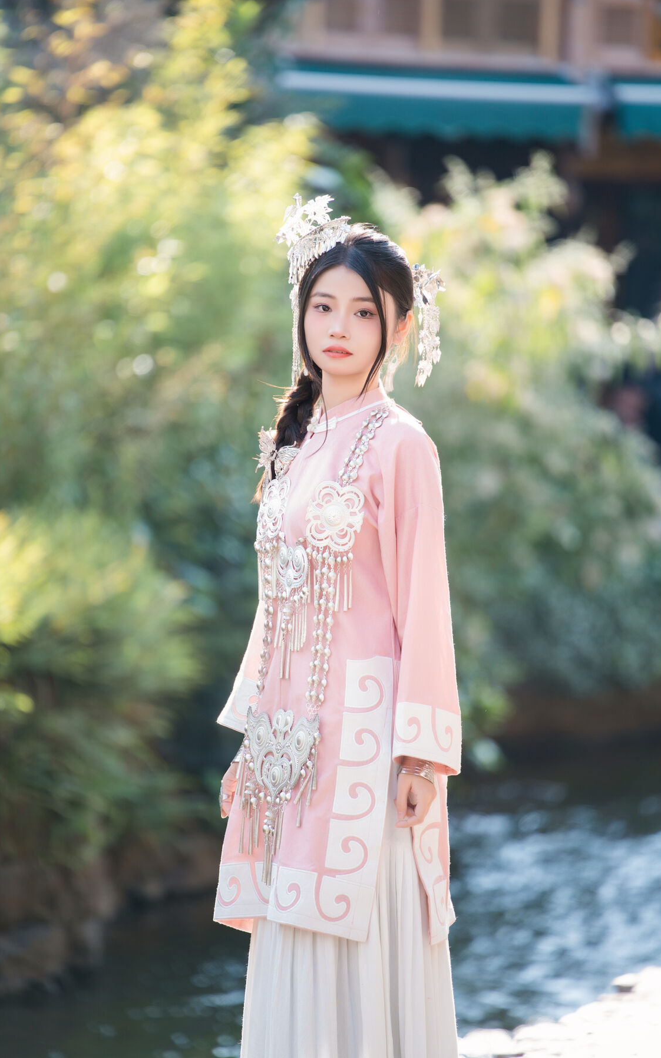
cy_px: 528
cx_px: 343
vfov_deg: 11.4
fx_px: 5303
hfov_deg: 7.1
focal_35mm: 184
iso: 80
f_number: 2.8
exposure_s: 1/160
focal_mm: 180
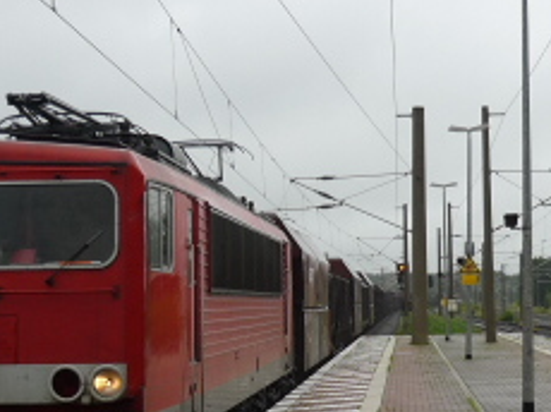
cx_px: 285
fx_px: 1463
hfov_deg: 21.3
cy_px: 297
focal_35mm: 92
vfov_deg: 16.0
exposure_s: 1/500
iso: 100
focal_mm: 5.5
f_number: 2.8
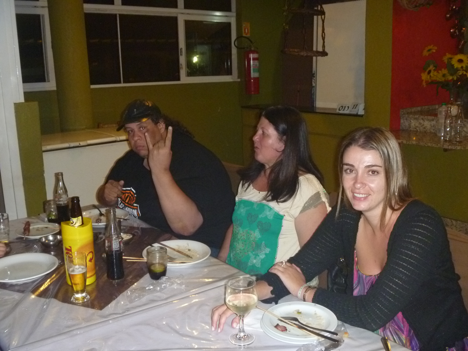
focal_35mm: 35
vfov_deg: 40.7
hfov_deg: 52.6
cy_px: 176
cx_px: 234
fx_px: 473
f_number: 3.5
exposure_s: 1/30
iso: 400
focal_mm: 6.3
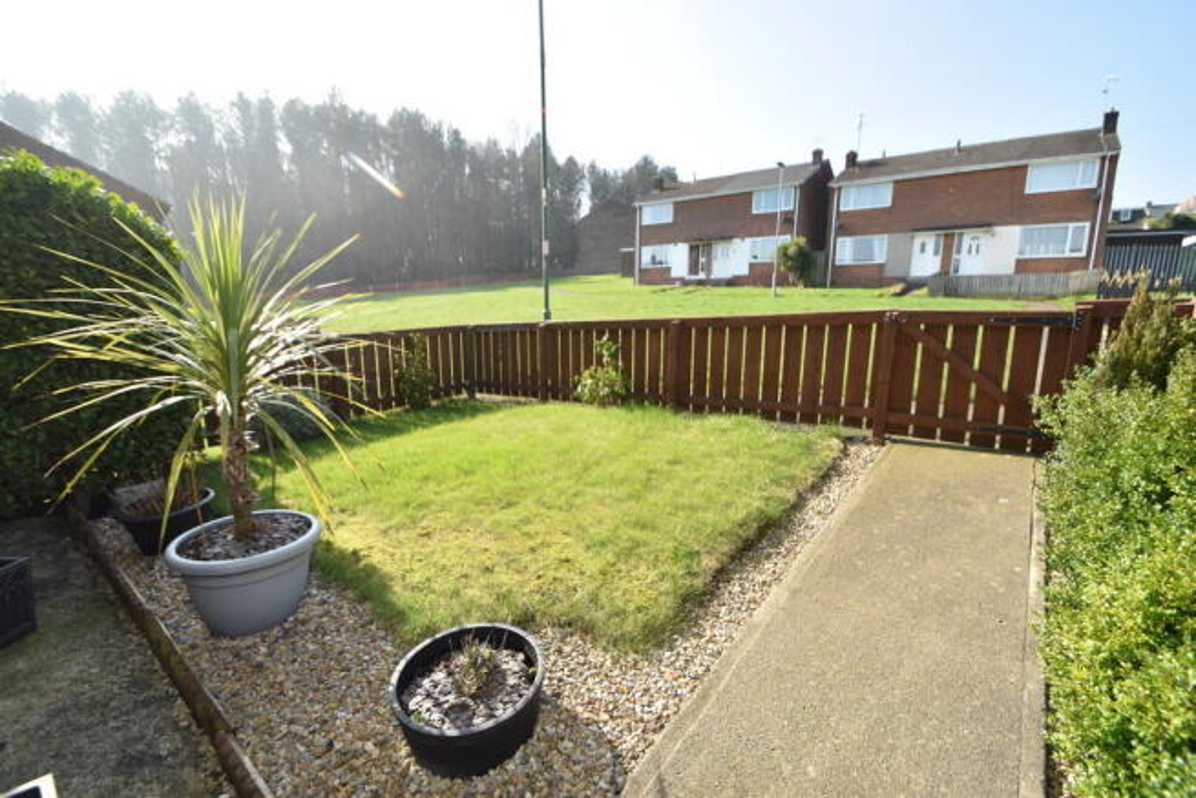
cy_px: 399
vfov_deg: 77.4
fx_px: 498
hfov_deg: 100.4
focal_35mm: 15
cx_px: 598
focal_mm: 10
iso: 100
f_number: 6.3
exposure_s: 1/200
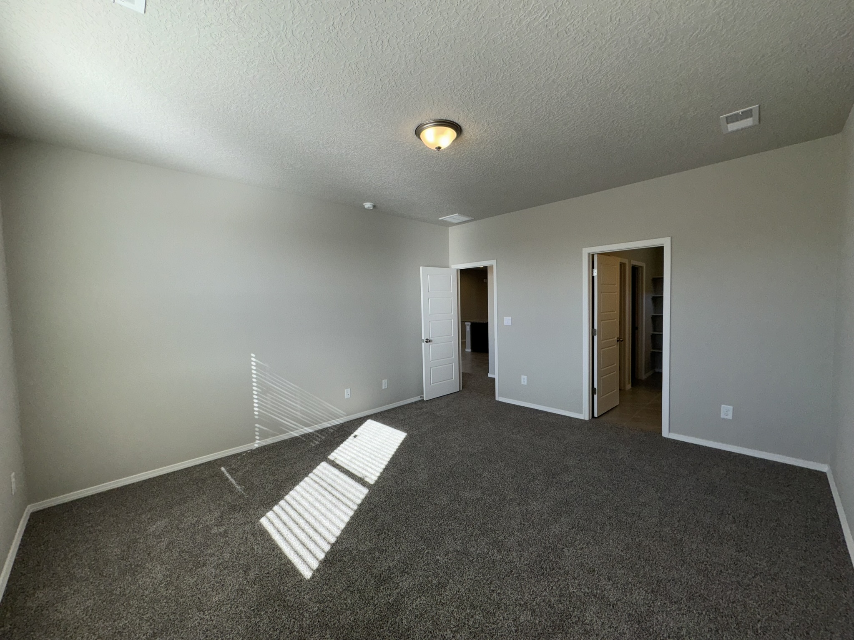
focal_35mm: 14
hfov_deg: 102.1
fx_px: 345
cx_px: 427
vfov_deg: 85.7
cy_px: 320
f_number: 2.2
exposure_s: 1/272
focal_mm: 2.22
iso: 32
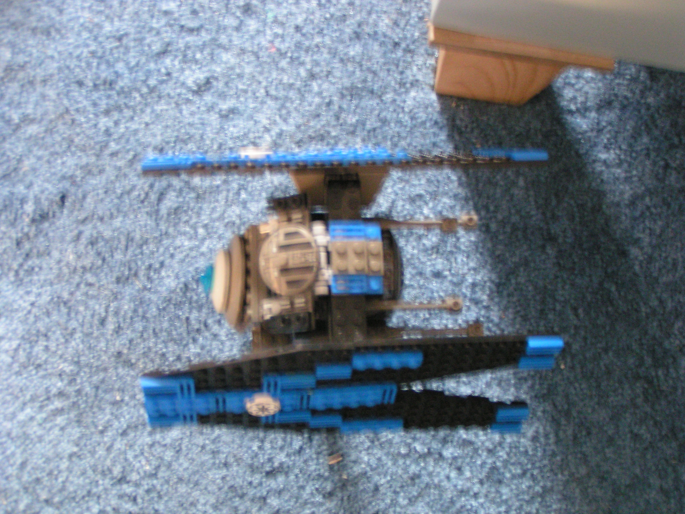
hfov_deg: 33.8
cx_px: 342
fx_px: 1128
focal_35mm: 57
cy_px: 257
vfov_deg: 25.7
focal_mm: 8.7
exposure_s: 1/2
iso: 200
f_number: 3.2
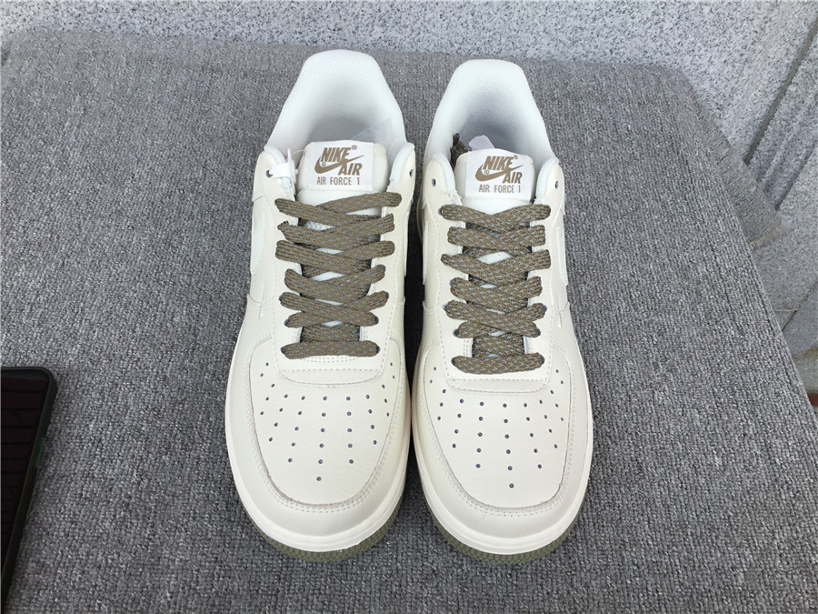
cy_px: 307
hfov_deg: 58.4
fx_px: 733
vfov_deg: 45.4
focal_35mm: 31
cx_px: 409
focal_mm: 3.3
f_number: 2.4
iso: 25
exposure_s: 1/409
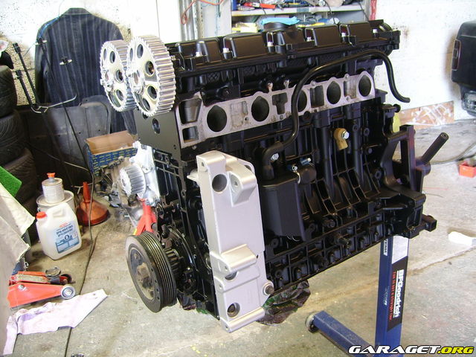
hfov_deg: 52.6
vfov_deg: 40.7
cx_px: 238
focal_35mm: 35
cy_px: 178
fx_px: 481
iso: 100
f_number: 2.8
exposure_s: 1
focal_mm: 5.95
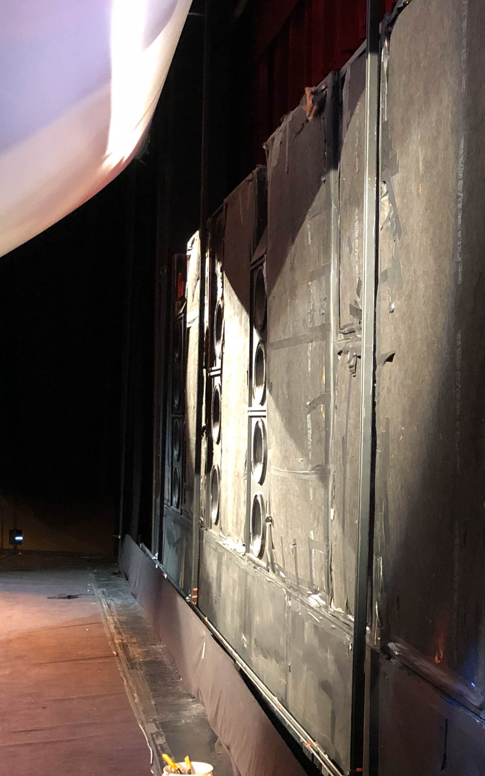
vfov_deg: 36.3
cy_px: 415
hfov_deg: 22.0
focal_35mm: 56
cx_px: 519
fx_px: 1184
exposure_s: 1/20
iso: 250
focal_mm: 4.15
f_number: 2.2
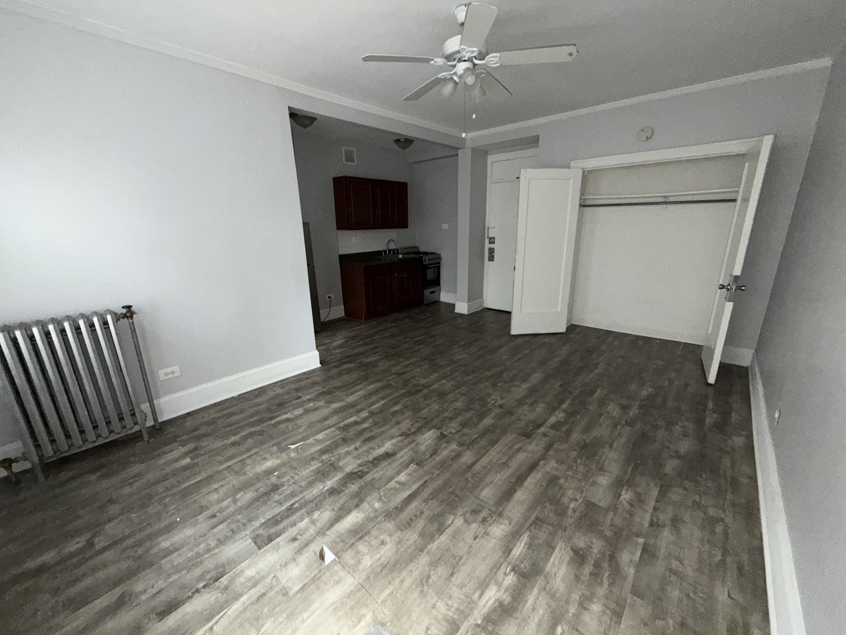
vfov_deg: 85.7
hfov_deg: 102.1
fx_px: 342
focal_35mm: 14
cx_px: 423
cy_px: 318
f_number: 2.2
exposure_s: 1/60
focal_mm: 2.22
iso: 250
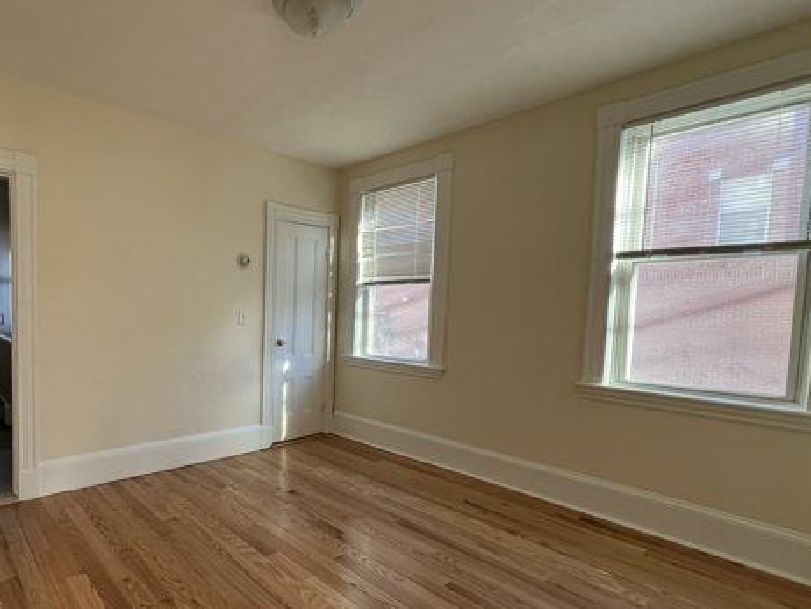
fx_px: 422
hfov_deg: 84.8
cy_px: 342
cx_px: 274
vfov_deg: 71.4
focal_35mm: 18
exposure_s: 1/99
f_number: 1.8
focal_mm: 1.57
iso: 100
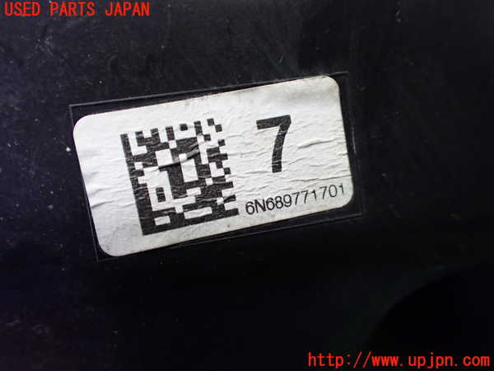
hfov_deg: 60.0
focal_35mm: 30
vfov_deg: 46.8
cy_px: 186
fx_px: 428
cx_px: 247
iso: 640
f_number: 2.3
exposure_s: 1/125
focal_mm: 5.4
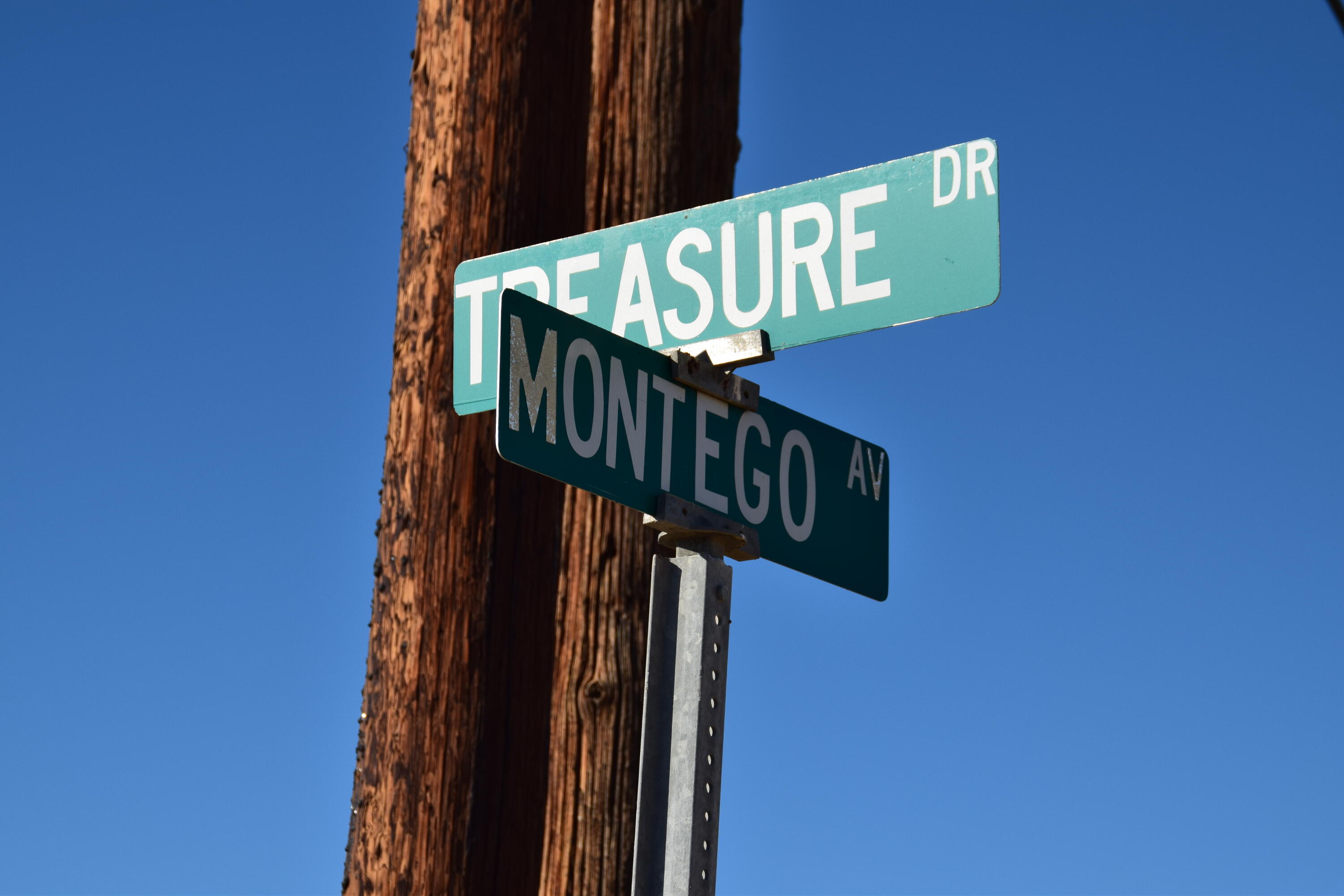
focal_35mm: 112
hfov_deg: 18.2
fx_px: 4200
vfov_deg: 12.2
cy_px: 448
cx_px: 672
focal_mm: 75
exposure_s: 1/500
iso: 200
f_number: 11
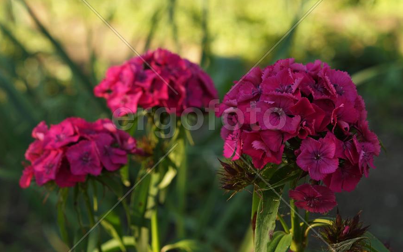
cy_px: 119
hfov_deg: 26.8
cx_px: 202
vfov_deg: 16.9
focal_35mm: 77
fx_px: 846
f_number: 5.6
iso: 200
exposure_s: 1/80
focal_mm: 50
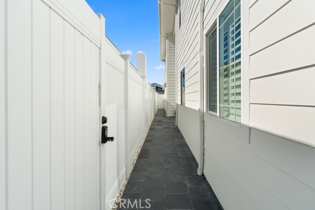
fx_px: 166
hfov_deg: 86.9
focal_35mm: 19
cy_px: 100
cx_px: 157
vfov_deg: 64.5
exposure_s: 1/800
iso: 640
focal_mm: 18
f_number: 9
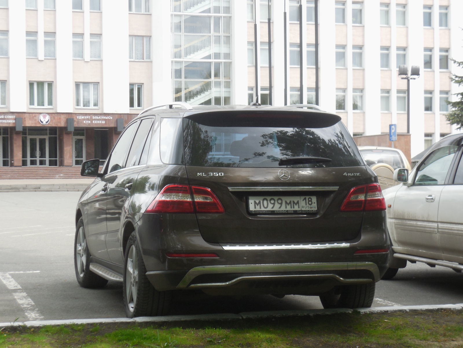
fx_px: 1083
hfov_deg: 24.1
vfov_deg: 18.2
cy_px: 174
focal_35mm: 81
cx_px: 232
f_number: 4.6
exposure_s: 1/250
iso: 220
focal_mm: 14.5
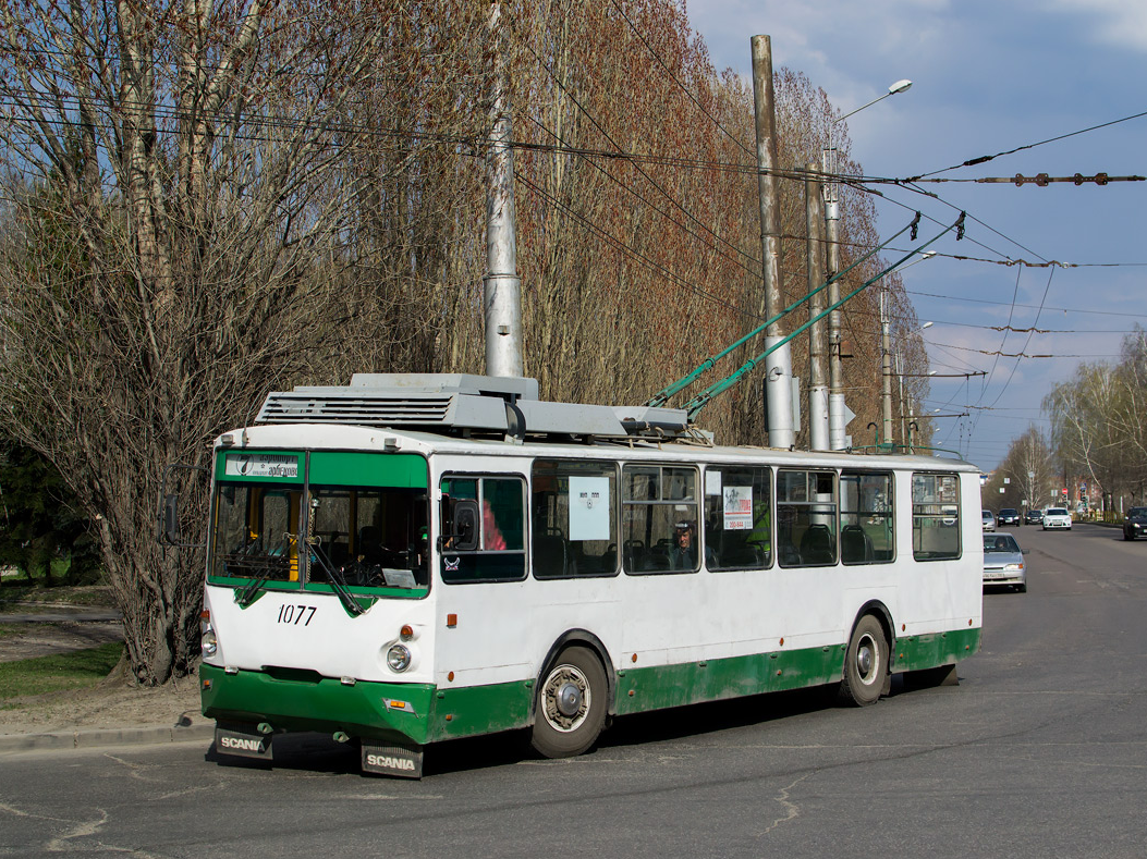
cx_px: 526
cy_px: 434
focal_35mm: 58
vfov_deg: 25.4
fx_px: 1906
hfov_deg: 33.5
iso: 200
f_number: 6.3
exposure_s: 1/1250
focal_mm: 35
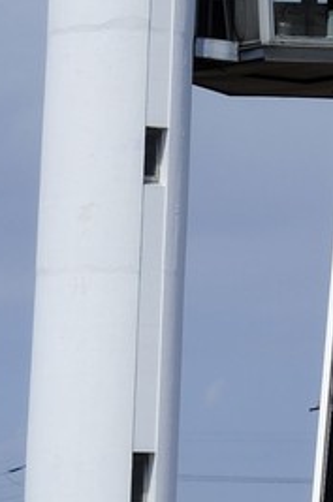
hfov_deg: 3.9
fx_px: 4847
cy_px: -581
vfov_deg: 5.8
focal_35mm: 348
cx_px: 794
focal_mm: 58
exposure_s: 1/250
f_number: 14
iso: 200
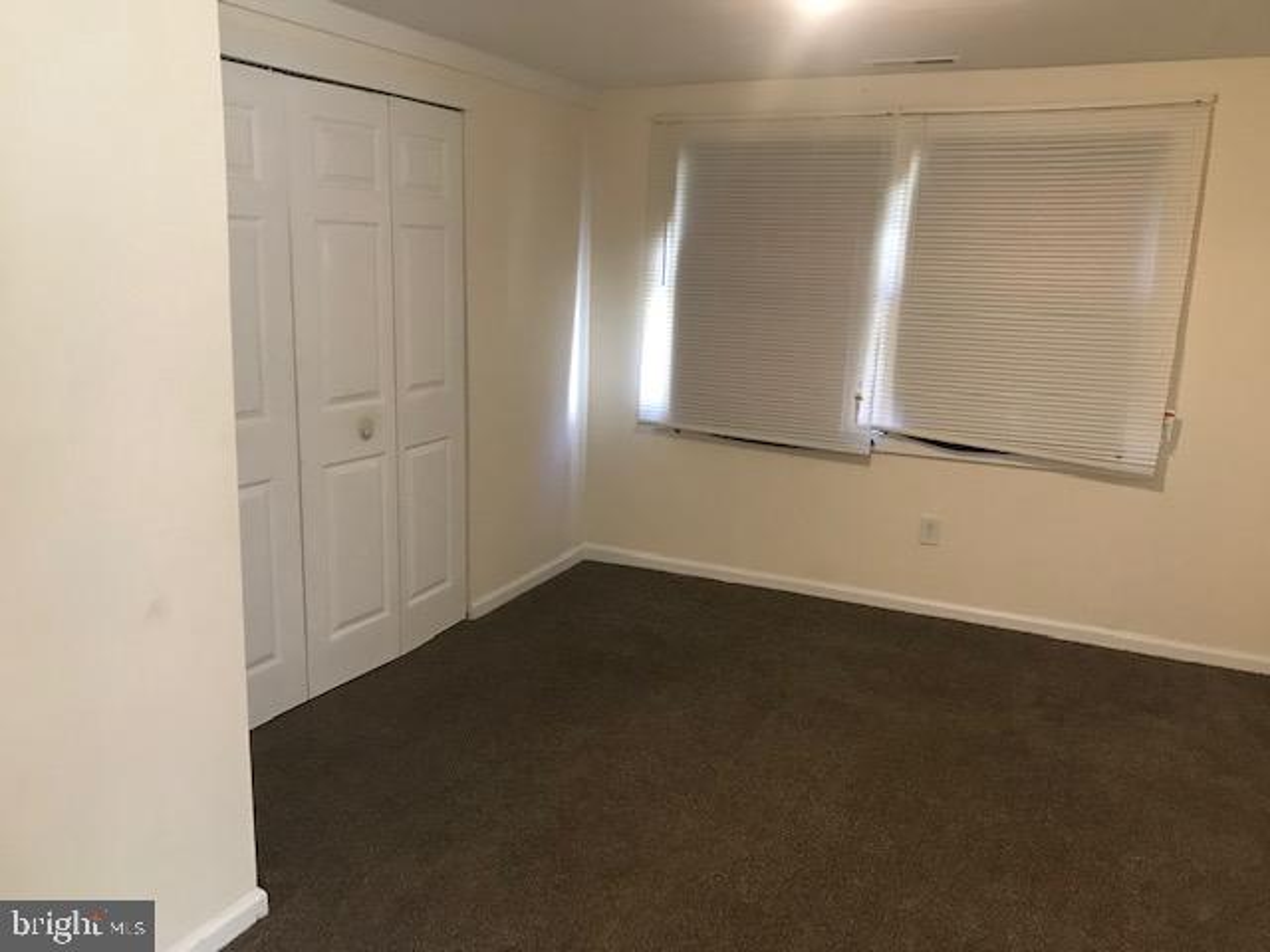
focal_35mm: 28
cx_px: 635
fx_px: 1027
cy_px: 476
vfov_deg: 49.7
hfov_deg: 63.4
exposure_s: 1/16
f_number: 1.8
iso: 80
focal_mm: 3.99
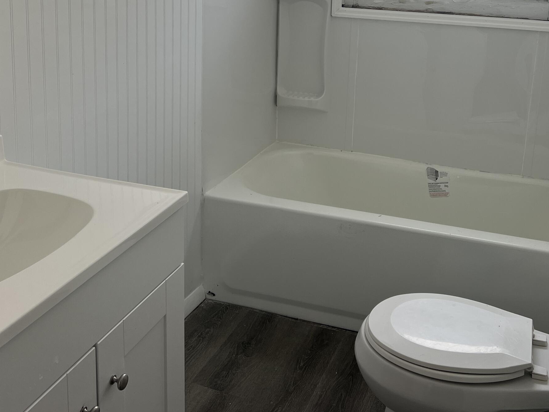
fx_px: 698
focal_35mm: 44
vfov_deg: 32.0
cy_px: 86
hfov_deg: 42.8
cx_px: 320
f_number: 1.5
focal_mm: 5.7
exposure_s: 1/123
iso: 64
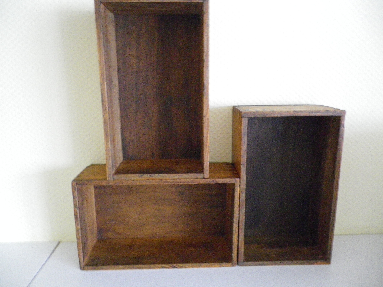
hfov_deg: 63.4
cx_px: 192
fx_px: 310
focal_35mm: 28
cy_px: 144
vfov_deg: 49.7
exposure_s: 1/4
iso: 800
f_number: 2.6
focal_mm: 4.9
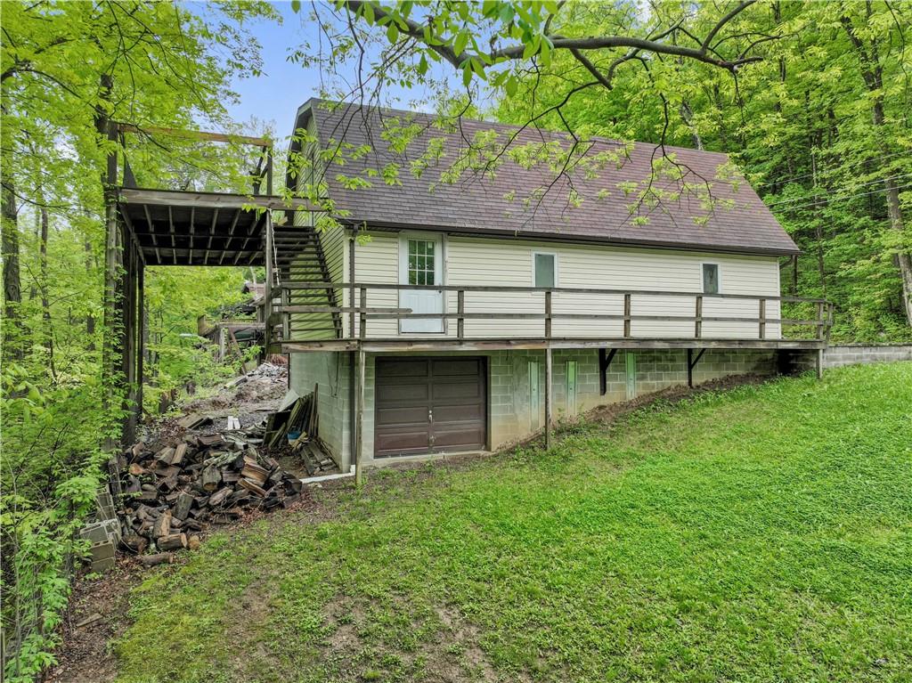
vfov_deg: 56.8
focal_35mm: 24
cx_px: 456
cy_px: 342
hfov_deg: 71.6
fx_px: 632
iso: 400
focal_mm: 12.29
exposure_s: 1/240
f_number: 2.8
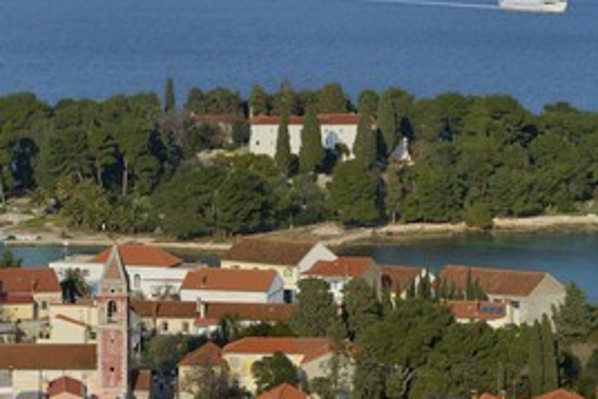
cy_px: 120
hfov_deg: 10.9
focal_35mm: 188
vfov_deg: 7.3
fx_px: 3124
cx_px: 312
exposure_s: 1/250
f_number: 10
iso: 200
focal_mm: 120
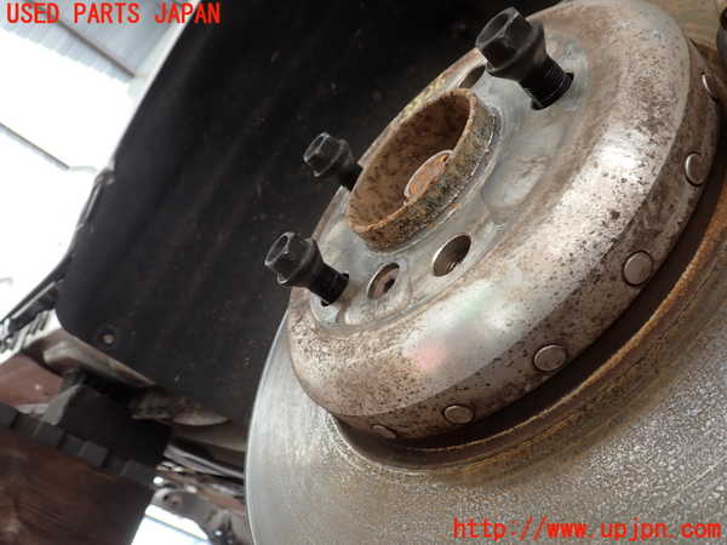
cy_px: 272
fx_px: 630
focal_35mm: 30
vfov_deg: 46.8
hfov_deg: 60.0
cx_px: 364
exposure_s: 1/60
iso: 100
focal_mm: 5.4
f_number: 3.2
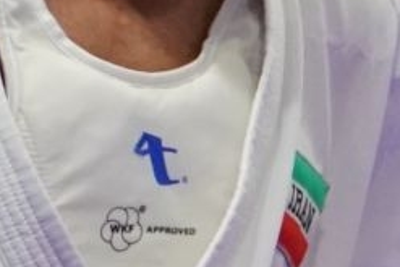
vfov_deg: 0.6
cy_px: 206
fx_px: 27282
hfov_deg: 0.8
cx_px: 329
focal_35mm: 2454
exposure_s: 1/1000
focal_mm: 225
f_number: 4
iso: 2500
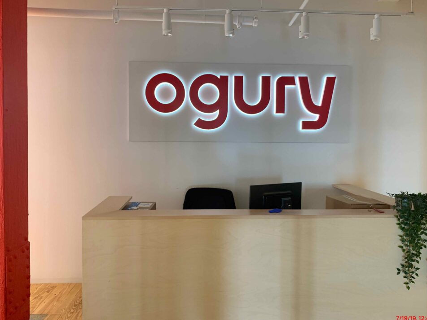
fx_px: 345
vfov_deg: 49.7
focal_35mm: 28
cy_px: 150
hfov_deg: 63.4
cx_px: 215
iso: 160
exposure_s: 1/60
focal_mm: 4.25
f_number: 1.8
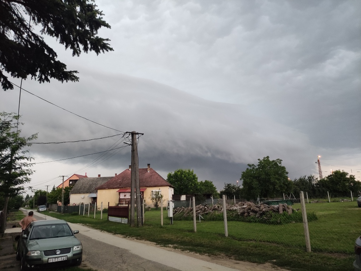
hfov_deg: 69.4
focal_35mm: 25
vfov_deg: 54.9
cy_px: 136
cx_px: 180
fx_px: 261
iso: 908
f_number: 1.89
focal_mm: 5.43
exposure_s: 1/33
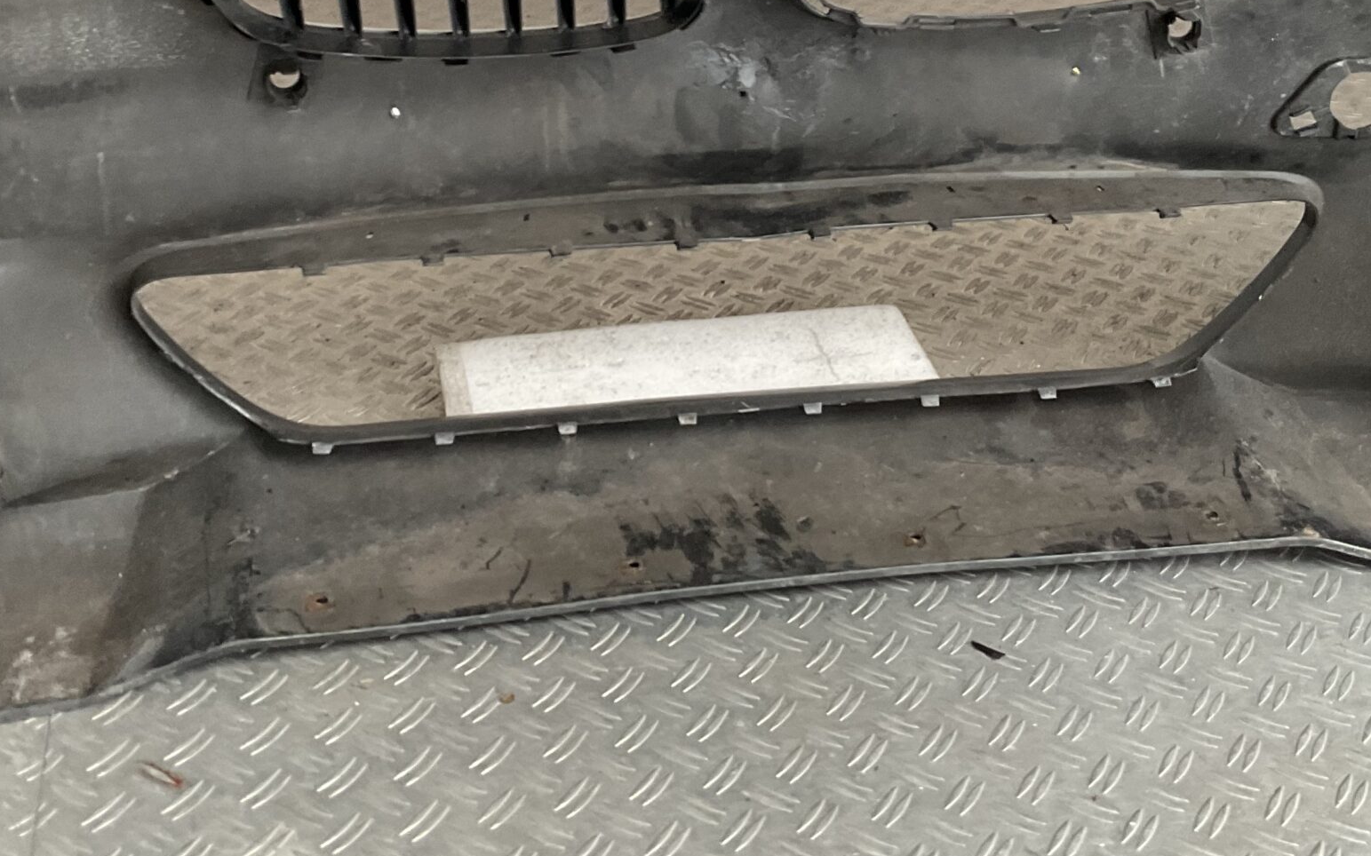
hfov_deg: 39.6
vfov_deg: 24.8
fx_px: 1905
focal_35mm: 51
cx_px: 675
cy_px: 145
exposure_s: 1/50
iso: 80
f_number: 1.8
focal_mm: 3
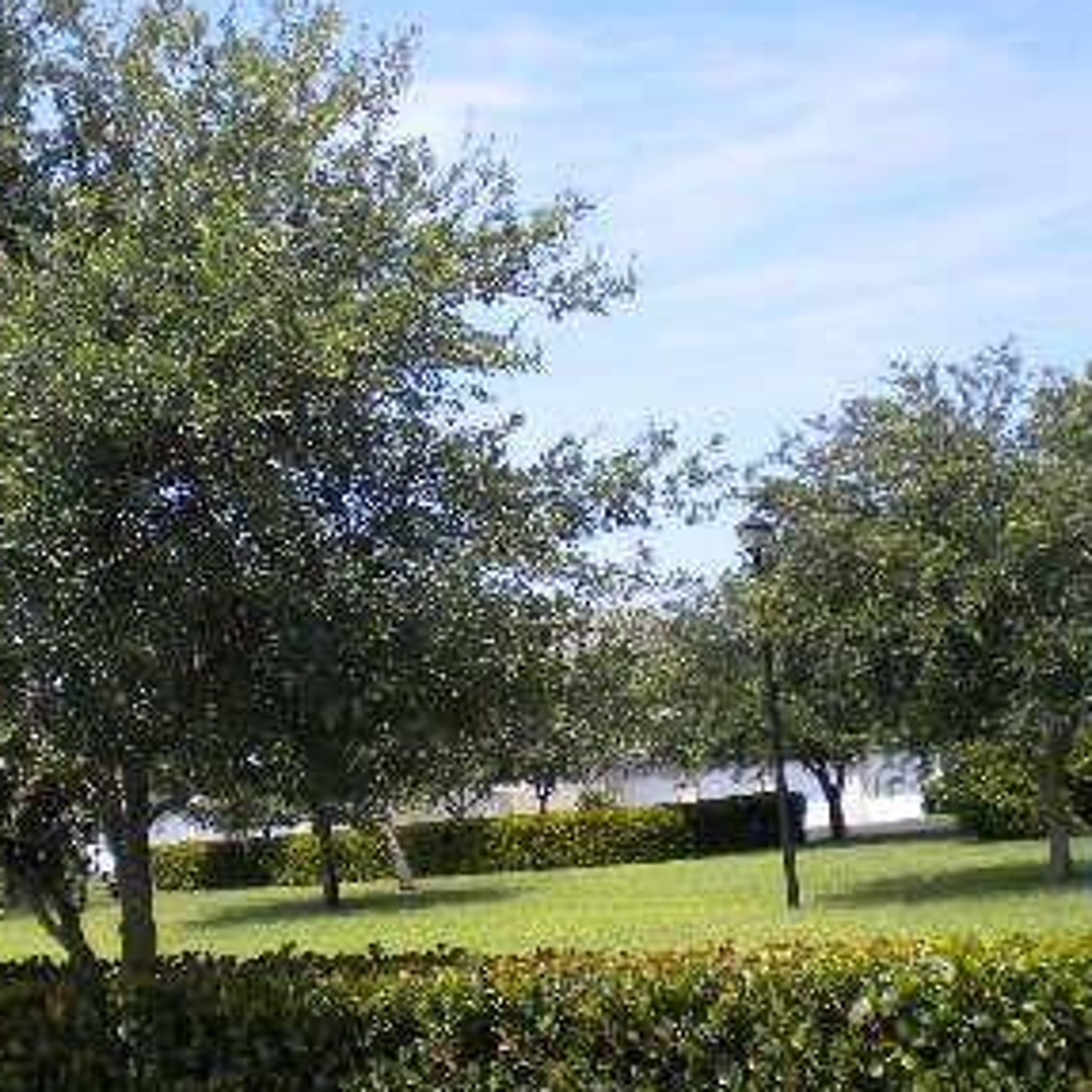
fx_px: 2463
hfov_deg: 24.9
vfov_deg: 25.0
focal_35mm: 69
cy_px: 620
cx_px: 369
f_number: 4.6
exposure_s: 1/486
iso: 80
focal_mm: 6.3
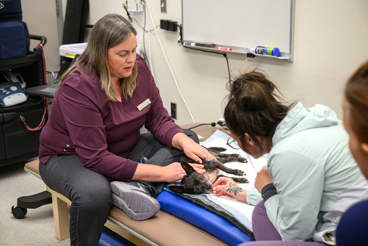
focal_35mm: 54
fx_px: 552
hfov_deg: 36.9
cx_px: 184
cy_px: 123
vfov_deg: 25.1
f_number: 4
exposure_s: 1/160
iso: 640
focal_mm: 54
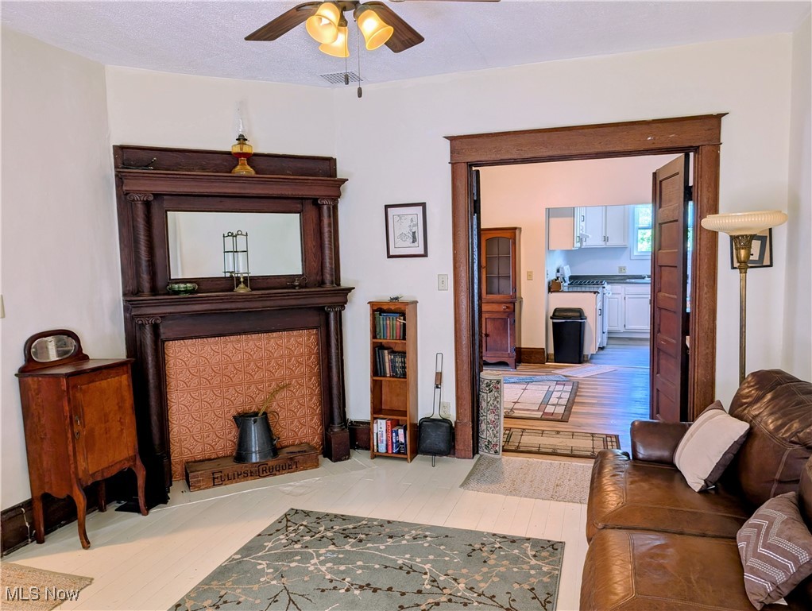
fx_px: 564
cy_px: 306
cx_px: 406
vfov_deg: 56.9
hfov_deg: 71.5
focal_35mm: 24
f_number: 1.68
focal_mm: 6.9
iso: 24
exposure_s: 1/36
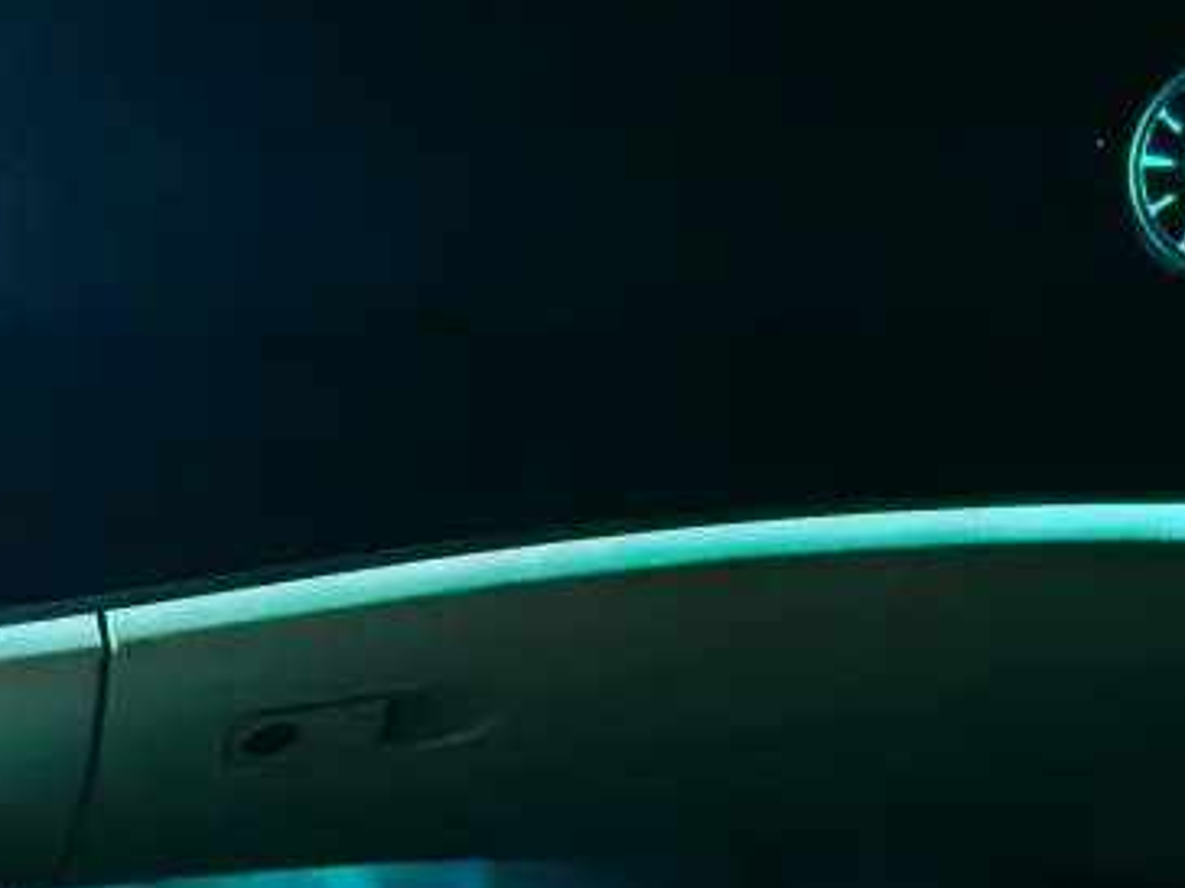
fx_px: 3252
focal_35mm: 95
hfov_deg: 18.4
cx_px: -573
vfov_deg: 15.5
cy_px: 686
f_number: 1.4
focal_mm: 6.83
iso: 6400
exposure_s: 1/20
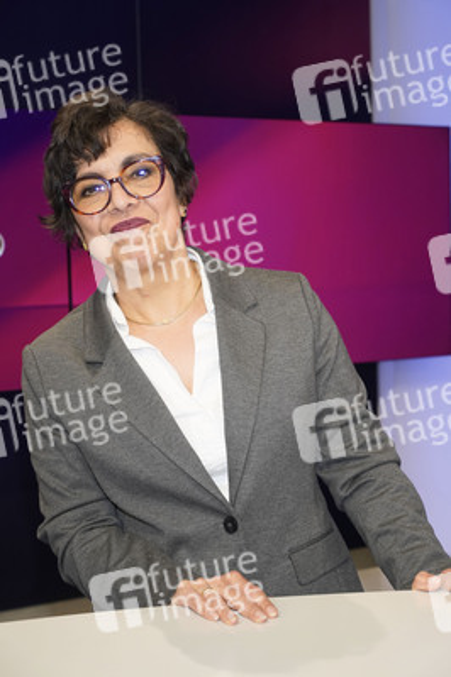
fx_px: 1054
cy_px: 338
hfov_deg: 24.2
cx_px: 226
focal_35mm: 56
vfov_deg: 35.7
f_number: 5.6
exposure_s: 1/160
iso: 2000
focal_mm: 56
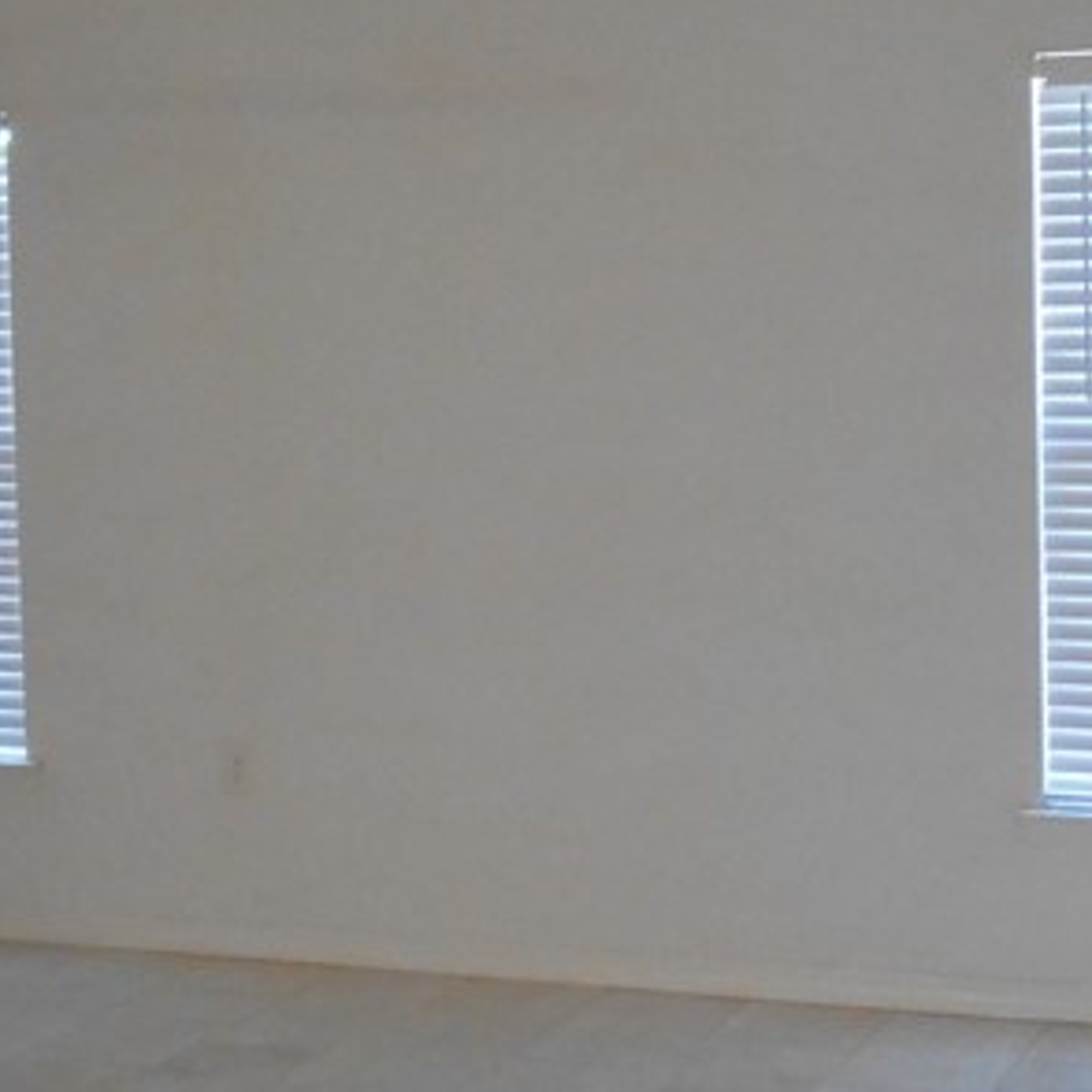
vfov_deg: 21.6
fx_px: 2855
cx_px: 293
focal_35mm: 80
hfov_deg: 21.5
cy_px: 409
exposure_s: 1/30
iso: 320
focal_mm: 4.6
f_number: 3.5
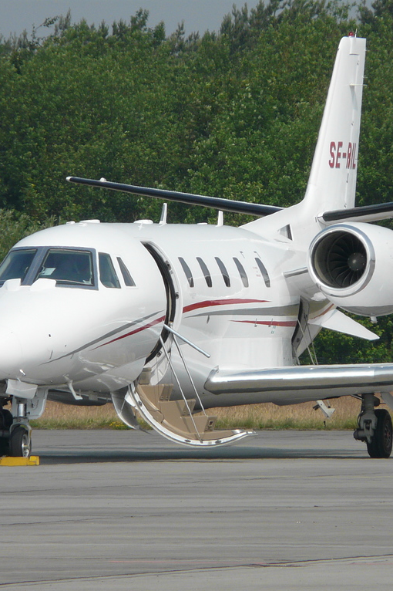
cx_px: 193
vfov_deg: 2.9
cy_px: 296
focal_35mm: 701
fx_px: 11488
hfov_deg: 2.0
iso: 100
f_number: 6.3
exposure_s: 1/500
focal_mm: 82.8
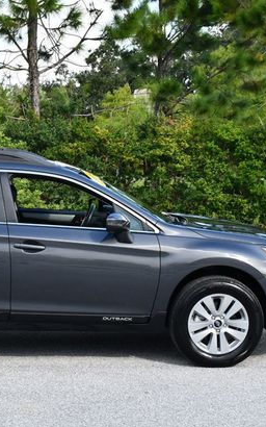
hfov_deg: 15.0
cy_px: 206
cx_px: 36
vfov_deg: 24.1
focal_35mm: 86
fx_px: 998
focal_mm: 27
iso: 220
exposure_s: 1/250
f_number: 5.6
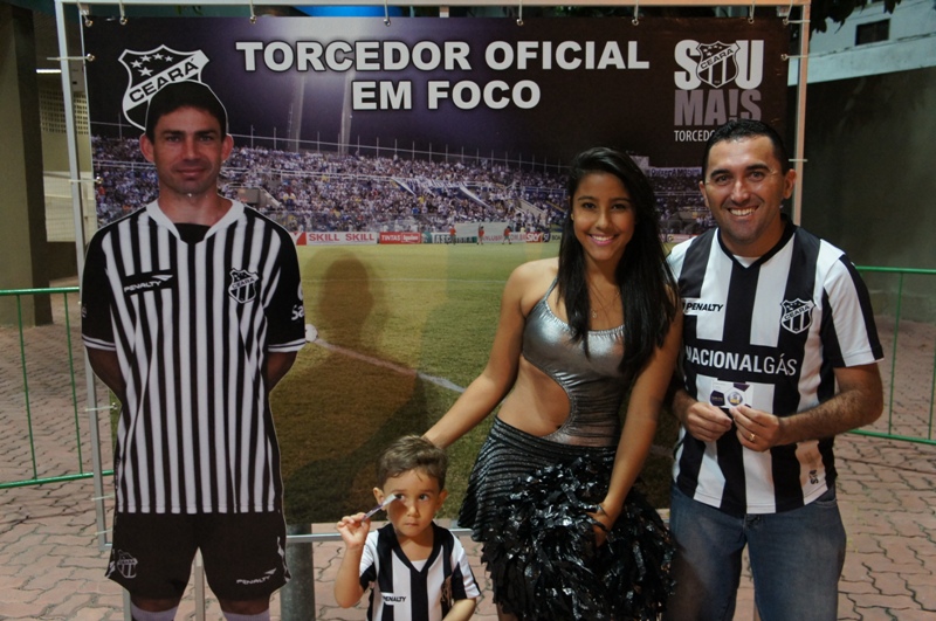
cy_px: 310
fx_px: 974
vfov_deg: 35.4
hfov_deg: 51.3
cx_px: 468
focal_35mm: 38
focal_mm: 25
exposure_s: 1/40
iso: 1600
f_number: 4
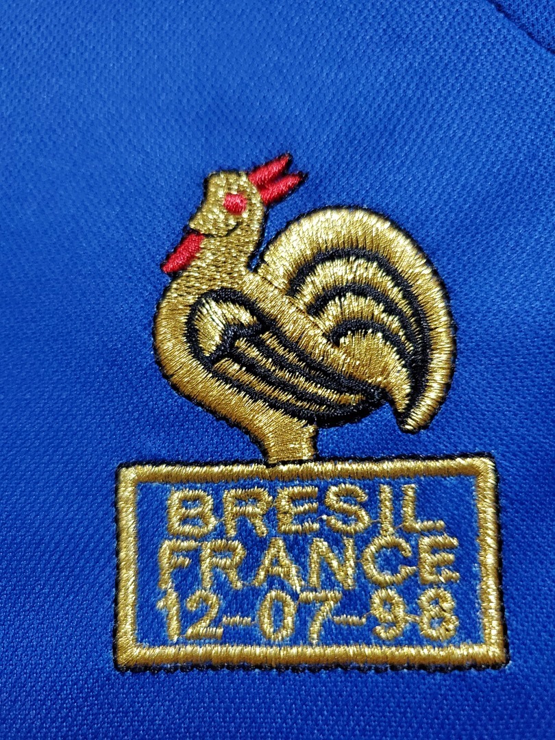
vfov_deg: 67.3
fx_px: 556
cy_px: 370
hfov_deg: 53.1
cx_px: 278
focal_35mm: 26
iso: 640
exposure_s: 1/50
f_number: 1.5
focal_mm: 4.3
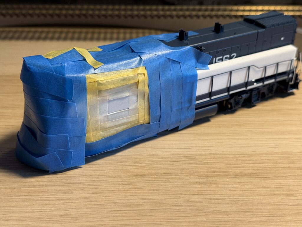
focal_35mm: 48
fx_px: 419
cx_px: 151
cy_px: 114
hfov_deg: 39.7
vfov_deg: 30.3
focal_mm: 6.76
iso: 80
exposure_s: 1/50
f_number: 1.78
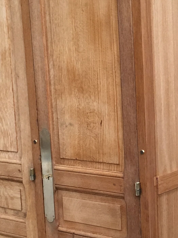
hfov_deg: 17.2
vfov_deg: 23.2
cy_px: 157
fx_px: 576
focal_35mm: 84
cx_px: 175
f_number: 2.2
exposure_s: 1/33
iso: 125
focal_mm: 4.15
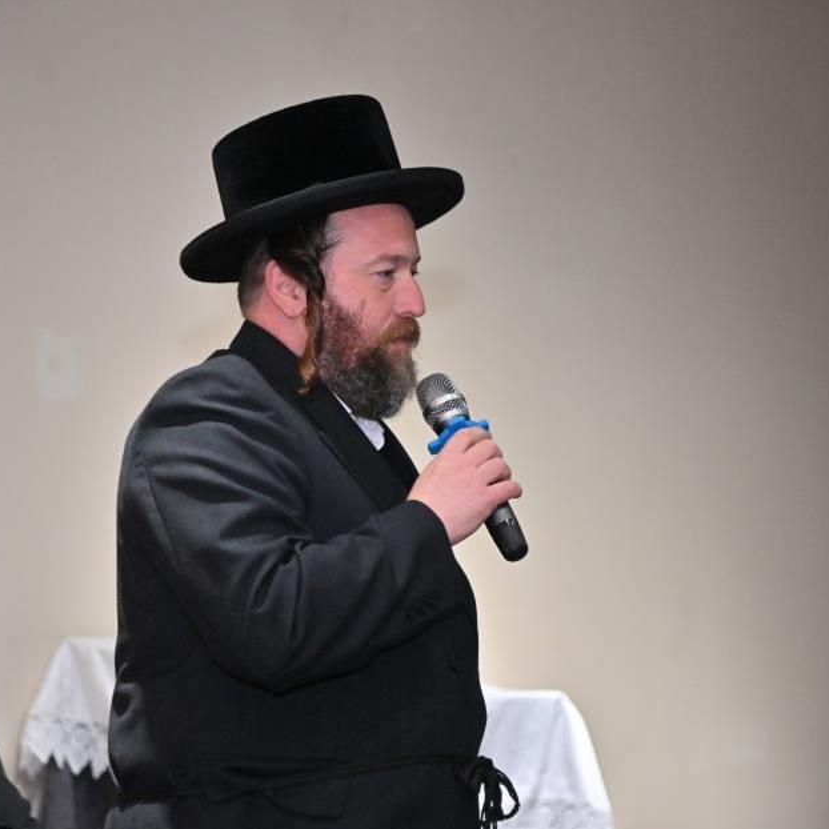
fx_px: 3983
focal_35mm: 147
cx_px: 391
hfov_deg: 11.9
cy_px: 409
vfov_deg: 11.9
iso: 1600
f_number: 4
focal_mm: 105
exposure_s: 1/160
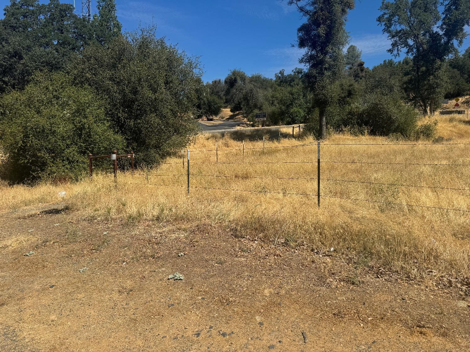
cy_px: 176
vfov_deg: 56.8
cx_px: 235
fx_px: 326
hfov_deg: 71.6
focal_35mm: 24
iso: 80
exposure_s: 1/6410
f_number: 1.78
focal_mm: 6.76
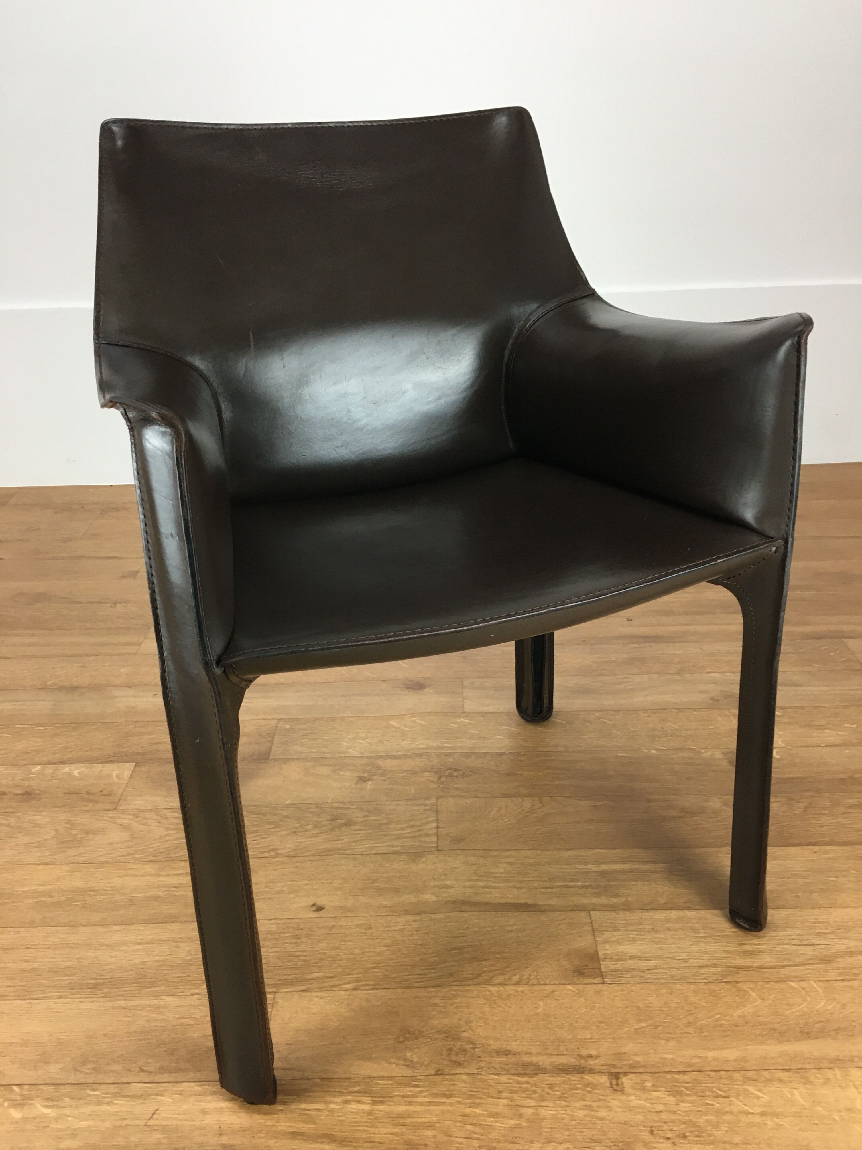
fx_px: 963
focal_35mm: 29
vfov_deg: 61.7
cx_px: 431
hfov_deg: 48.2
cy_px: 575
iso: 50
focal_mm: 4.15
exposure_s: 1/33
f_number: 2.2
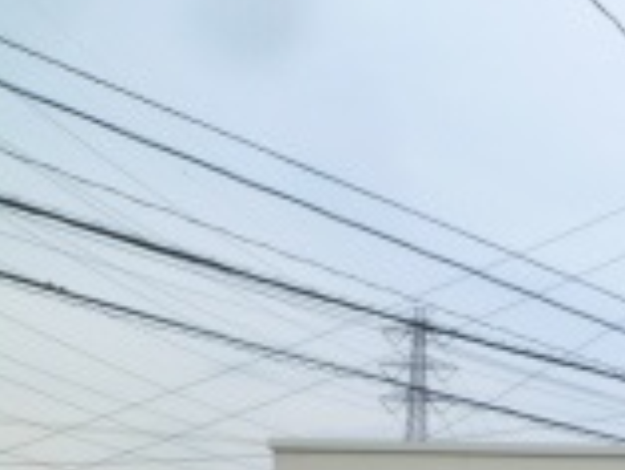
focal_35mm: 118
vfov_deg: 12.0
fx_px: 2132
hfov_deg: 14.3
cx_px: 1202
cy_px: 701
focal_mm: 5.2
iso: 125
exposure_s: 1/250
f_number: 4
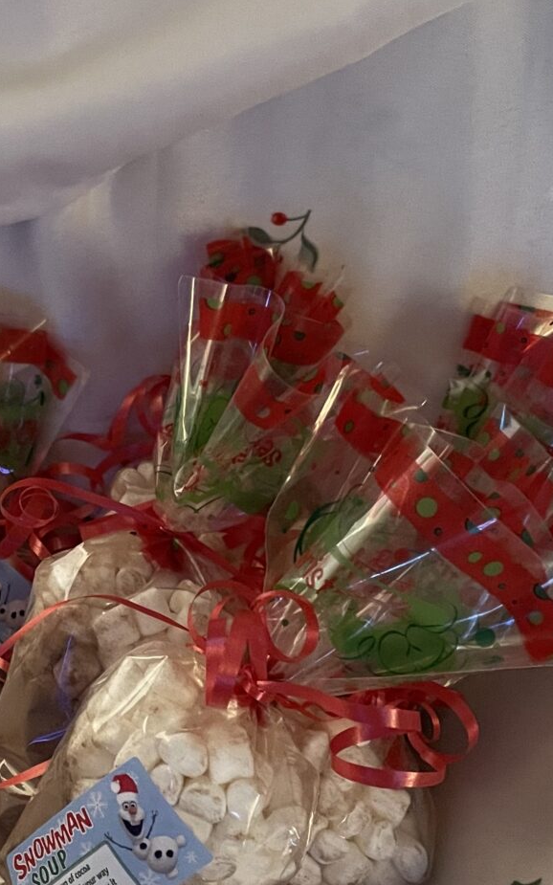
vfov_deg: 33.4
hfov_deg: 21.0
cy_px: 518
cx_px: 86
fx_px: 1471
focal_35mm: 61
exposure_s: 1/25
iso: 640
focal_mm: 4.2
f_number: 1.6
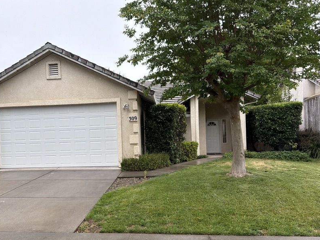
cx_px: 126
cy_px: 141
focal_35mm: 31
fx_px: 287
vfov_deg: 45.3
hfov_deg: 57.8
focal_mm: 6.76
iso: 400
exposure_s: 1/2370
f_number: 1.78
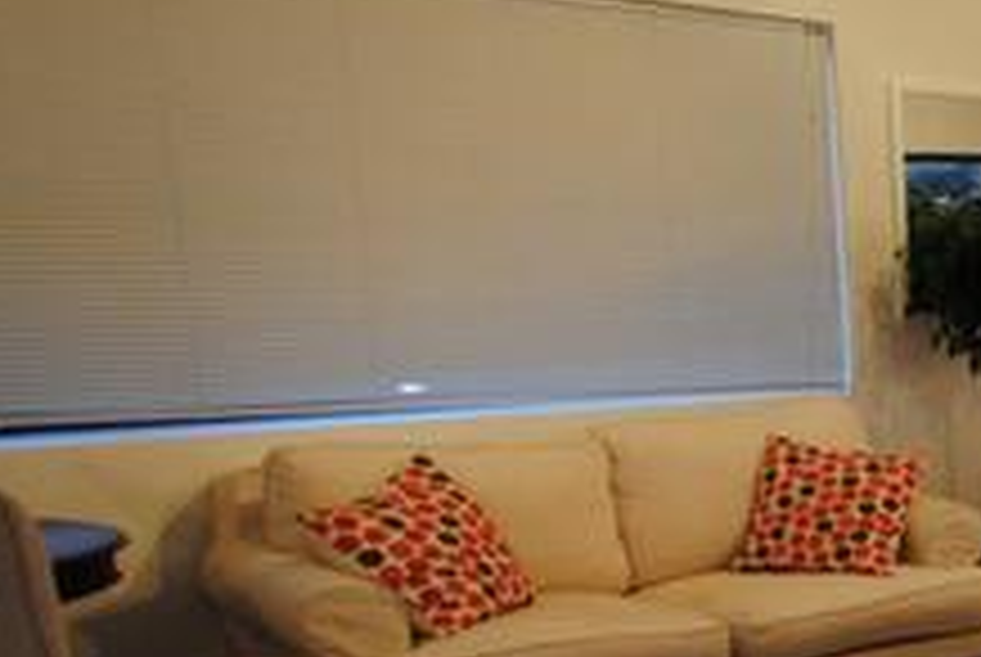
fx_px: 1501
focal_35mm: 55
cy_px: 592
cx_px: 1557
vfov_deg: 24.0
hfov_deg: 25.1
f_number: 3.5
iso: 400
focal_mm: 10
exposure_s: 1/20
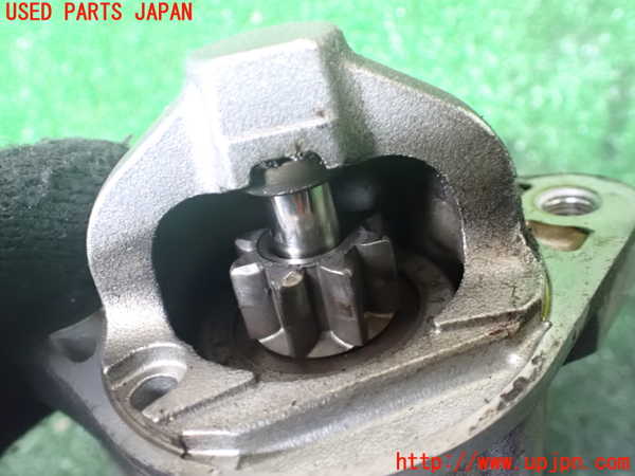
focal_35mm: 30
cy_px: 238
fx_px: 550
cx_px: 318
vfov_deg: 46.8
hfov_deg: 60.0
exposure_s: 1/25
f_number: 2.3
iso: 1600
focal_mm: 5.4
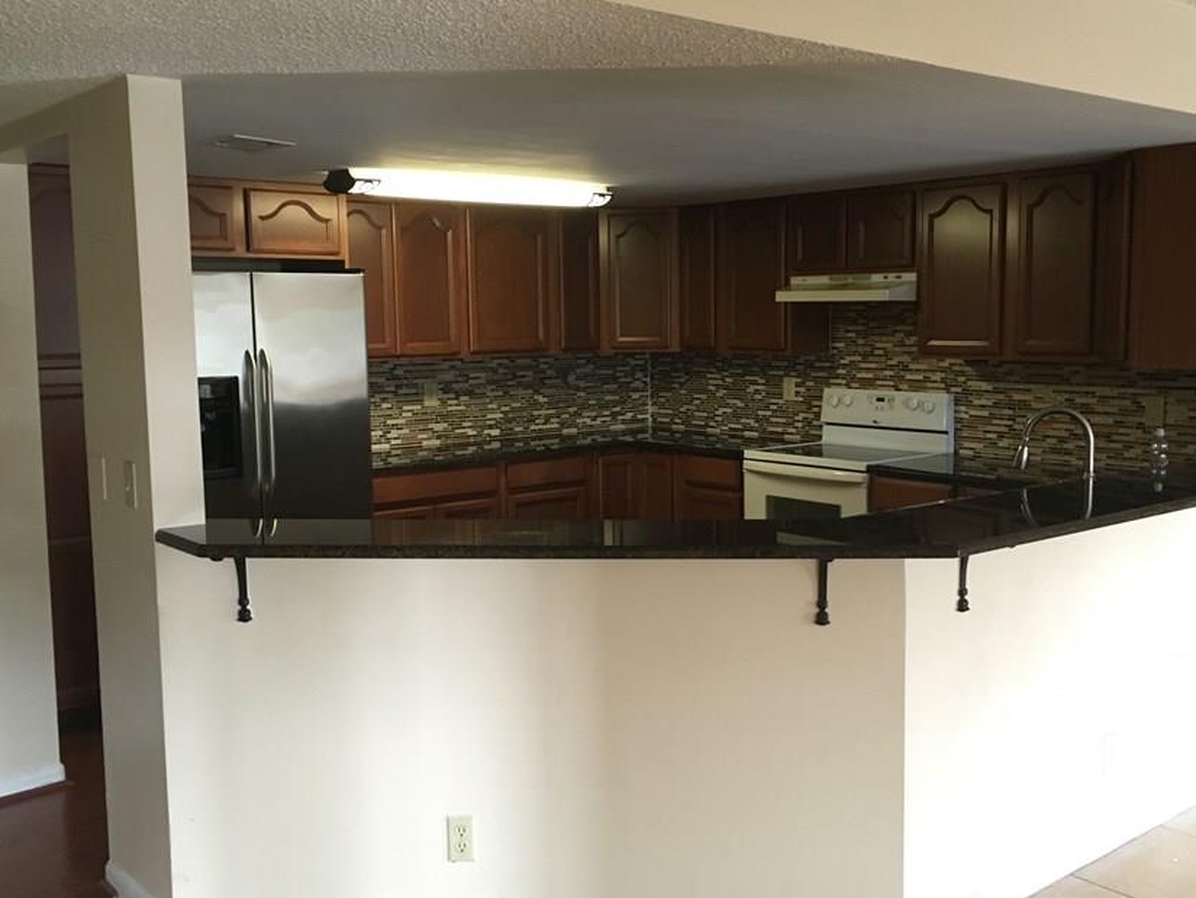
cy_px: 453
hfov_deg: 51.3
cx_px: 658
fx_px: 1244
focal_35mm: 36
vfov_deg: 39.7
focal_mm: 4.15
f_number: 2.2
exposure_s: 1/30
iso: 160
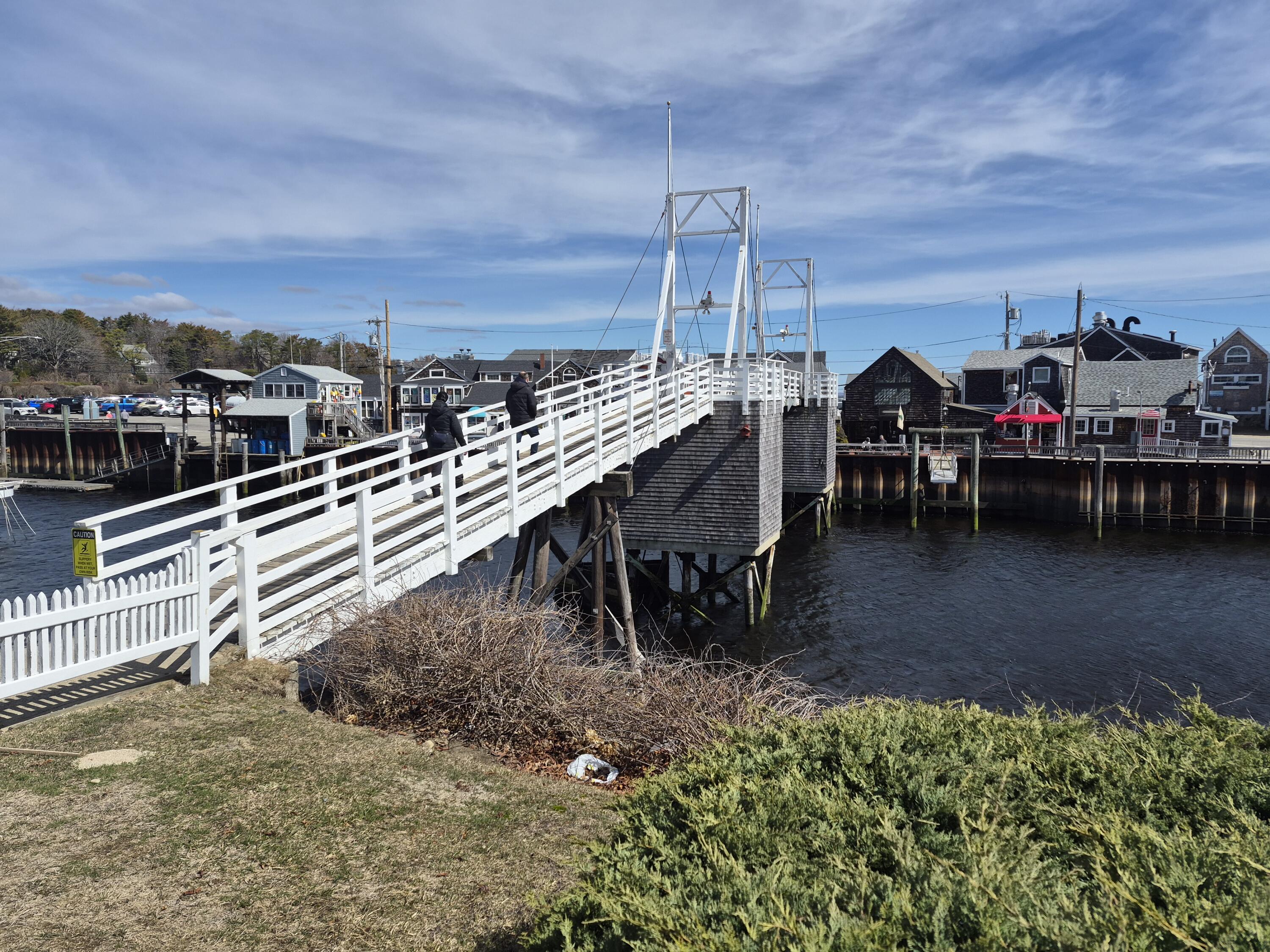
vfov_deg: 58.9
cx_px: 635
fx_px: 844
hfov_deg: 73.9
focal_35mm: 23
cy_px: 476
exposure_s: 1/7696
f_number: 1.8
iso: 64
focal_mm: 5.4
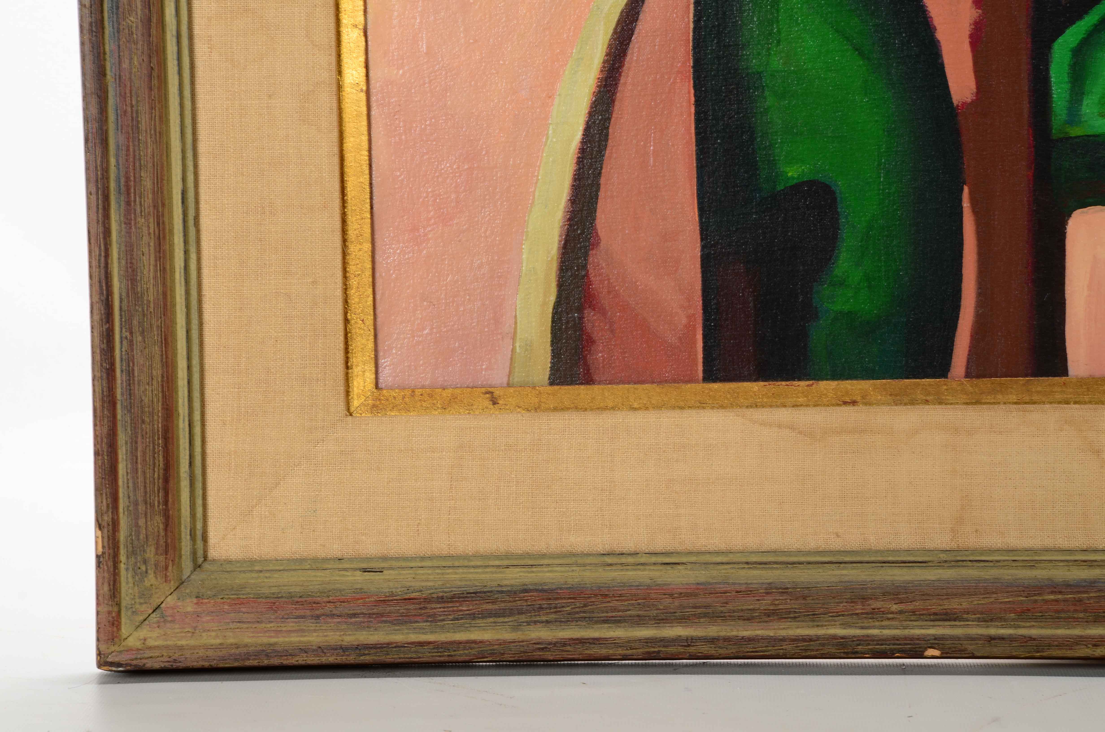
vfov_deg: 8.7
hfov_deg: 13.1
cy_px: 366
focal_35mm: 158
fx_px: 4824
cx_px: 552
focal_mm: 105
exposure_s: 1/160
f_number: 14
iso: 200
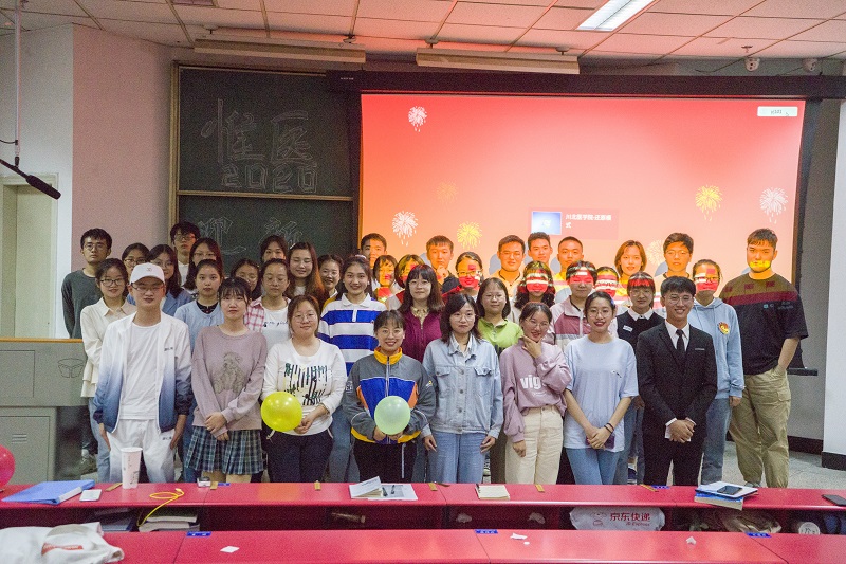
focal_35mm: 41
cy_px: 282
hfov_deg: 47.4
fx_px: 963
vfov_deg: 32.6
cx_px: 423
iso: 5000
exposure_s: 1/160
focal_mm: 41
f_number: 4.5
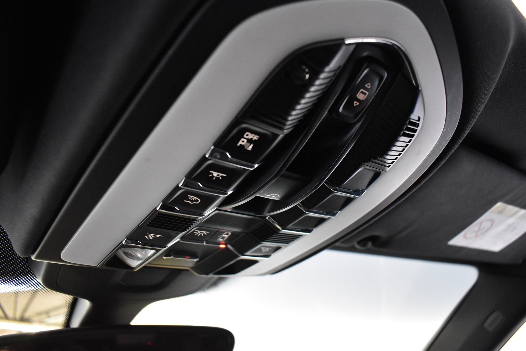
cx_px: 263
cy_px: 176
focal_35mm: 27
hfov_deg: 67.3
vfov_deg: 48.0
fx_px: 395
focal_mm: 18
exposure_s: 1/30
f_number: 3.5
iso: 3200
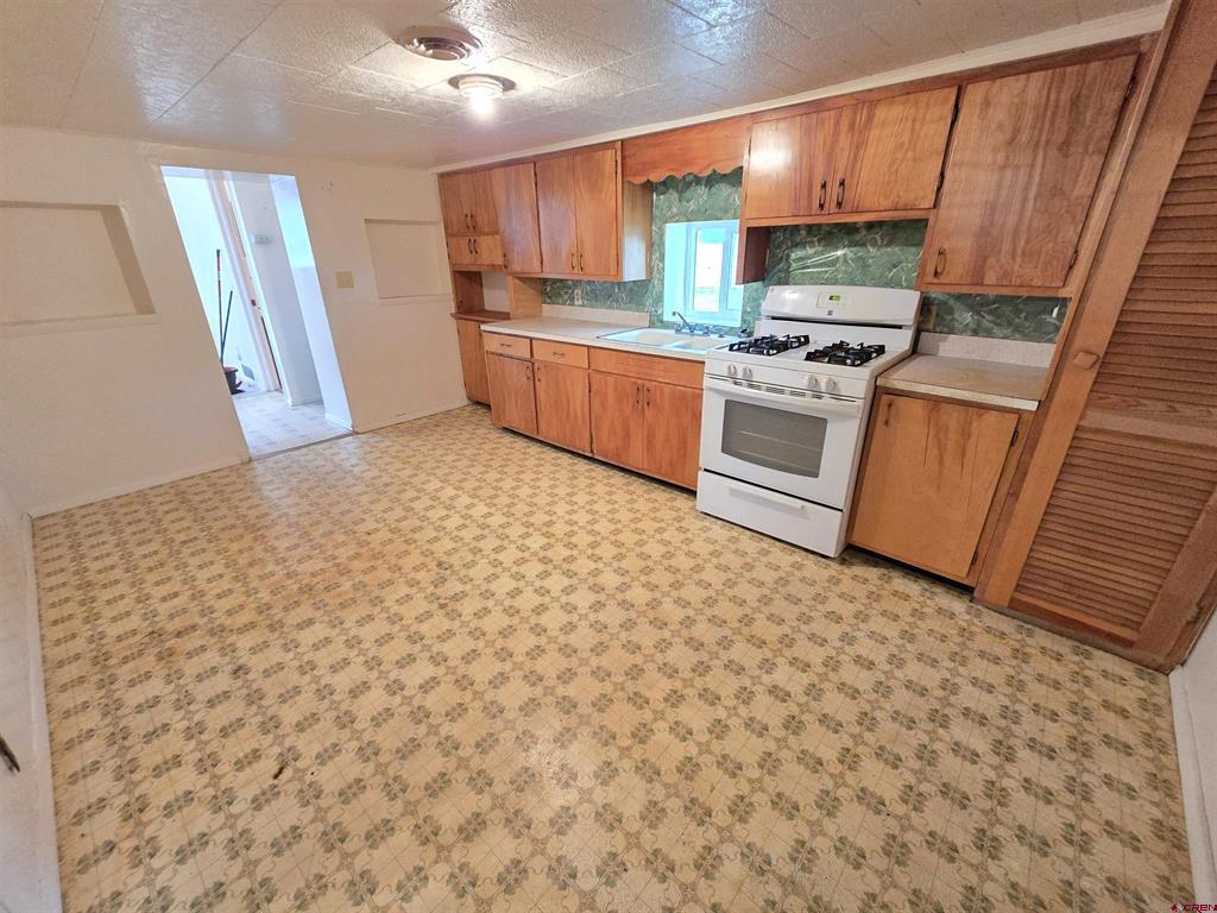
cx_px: 608
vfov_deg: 89.9
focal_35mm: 13
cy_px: 456
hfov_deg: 106.2
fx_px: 457
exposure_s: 1/40
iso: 1250
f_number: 2.2
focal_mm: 2.2
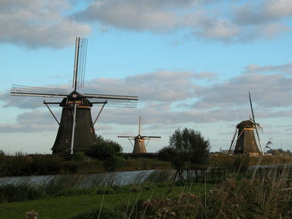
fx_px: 683
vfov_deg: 18.2
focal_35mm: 81
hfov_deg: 24.1
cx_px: 146
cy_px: 110
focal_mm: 21
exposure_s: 1/309
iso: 100
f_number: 4.9
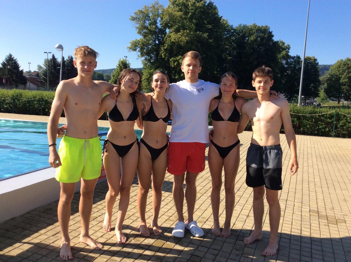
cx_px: 176
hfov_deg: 56.9
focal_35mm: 32
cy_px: 131
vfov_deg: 44.0
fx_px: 324
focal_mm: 3.3
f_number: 2.4
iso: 32
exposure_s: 1/1100
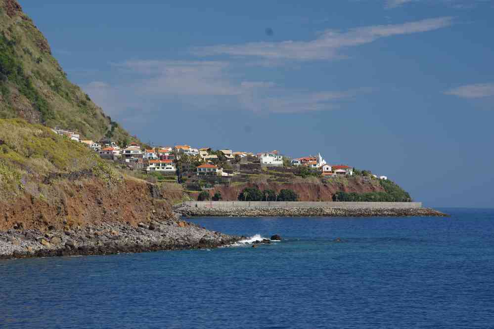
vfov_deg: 7.6
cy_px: 164
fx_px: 2470
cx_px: 247
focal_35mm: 180
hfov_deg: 11.4
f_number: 8
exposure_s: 1/200
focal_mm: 120
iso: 200
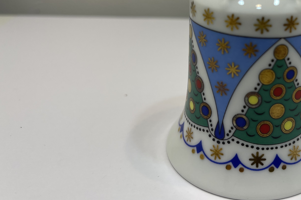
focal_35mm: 43
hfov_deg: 43.6
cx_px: 235
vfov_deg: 30.7
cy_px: 51
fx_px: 359
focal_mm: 5.1
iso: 32
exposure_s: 1/373
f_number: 1.6
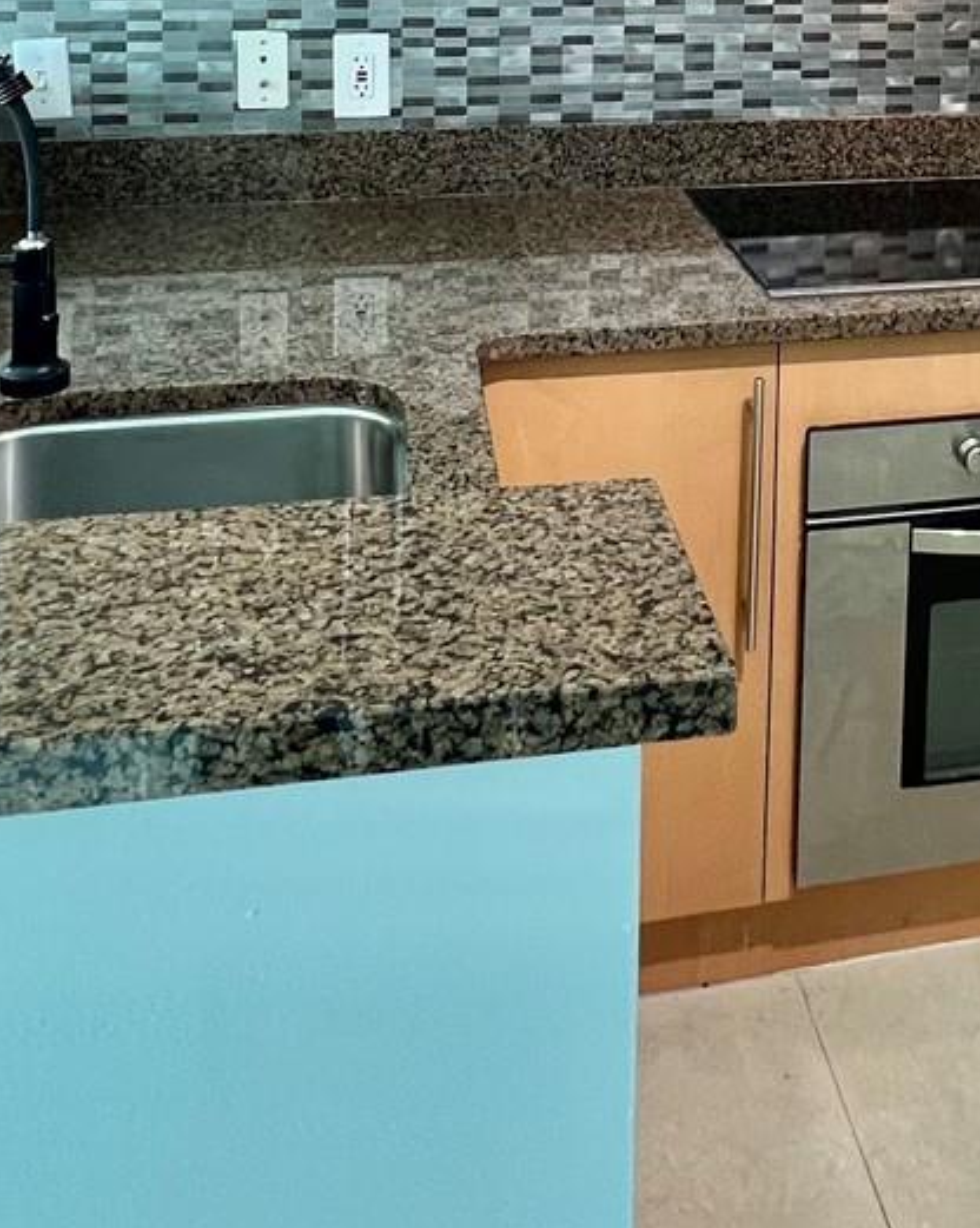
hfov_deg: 37.1
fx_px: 1416
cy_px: -28
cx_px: 754
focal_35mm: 39
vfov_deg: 40.4
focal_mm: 1.57
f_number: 1.8
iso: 160
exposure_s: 1/60
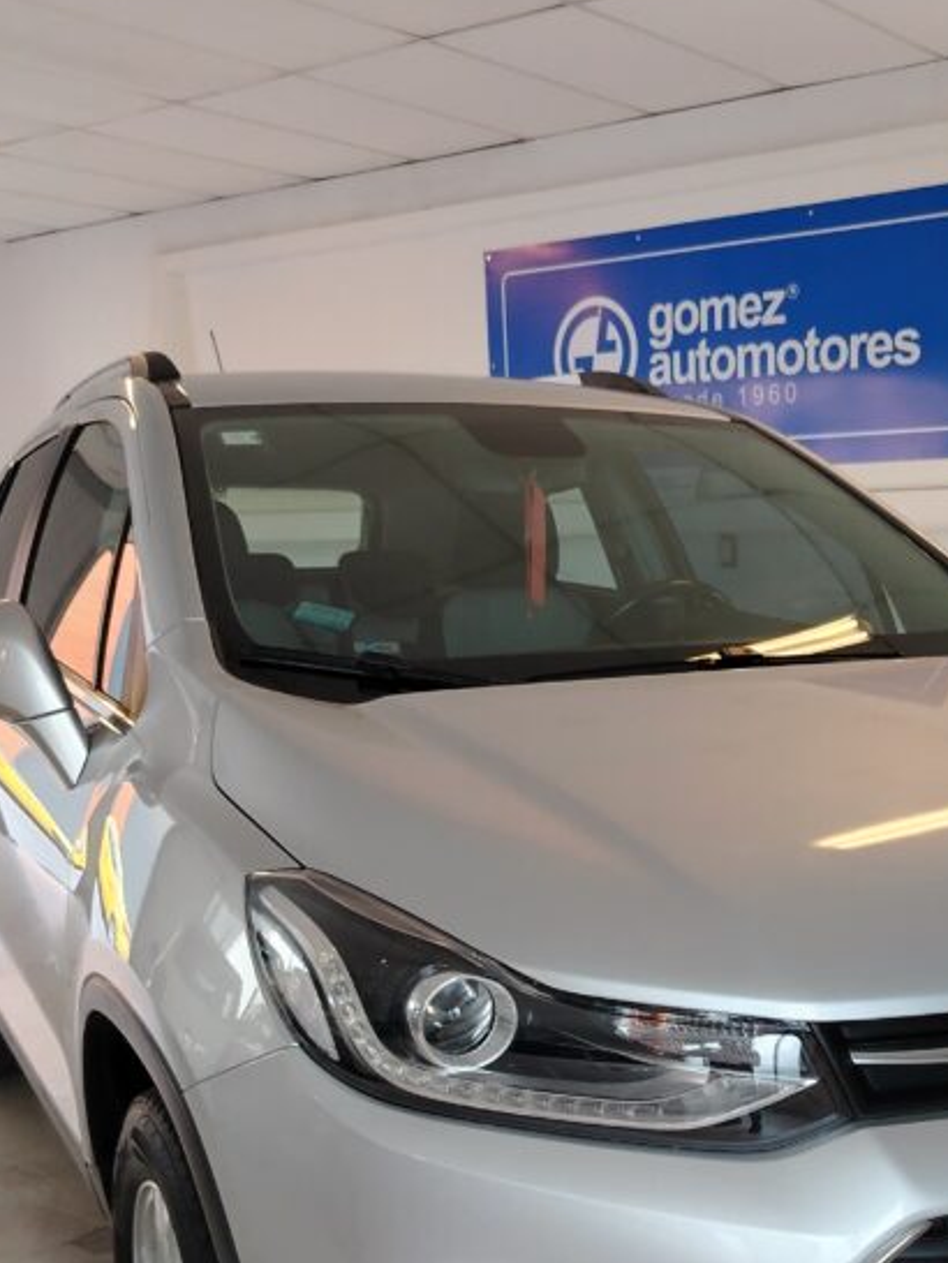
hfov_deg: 31.6
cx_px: 721
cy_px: 895
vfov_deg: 41.2
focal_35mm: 45
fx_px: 1642
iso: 422
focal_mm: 5.25
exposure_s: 1/50
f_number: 1.75
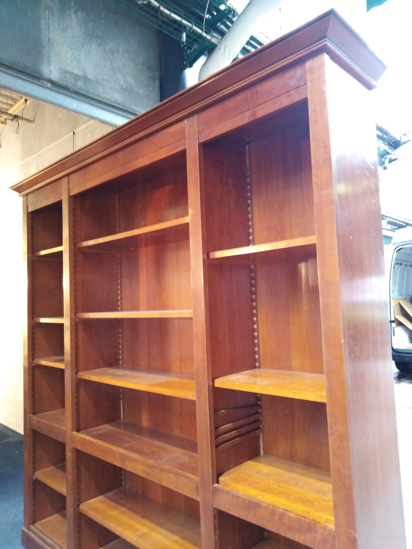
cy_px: 274
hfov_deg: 53.1
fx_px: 413
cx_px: 206
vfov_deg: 67.3
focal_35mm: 26
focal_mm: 3.46
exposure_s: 1/16.7
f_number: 2.2
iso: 735
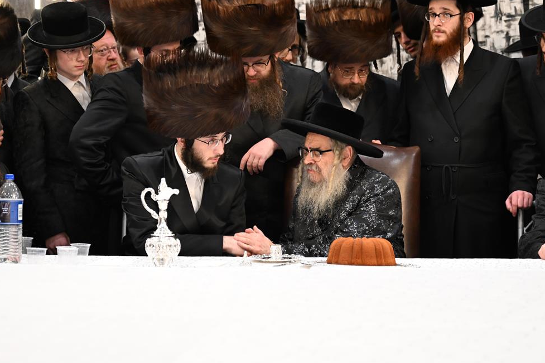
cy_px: 176
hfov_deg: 18.6
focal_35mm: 110
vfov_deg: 12.4
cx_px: 269
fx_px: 1665
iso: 1600
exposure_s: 1/125
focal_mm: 70
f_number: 2.8
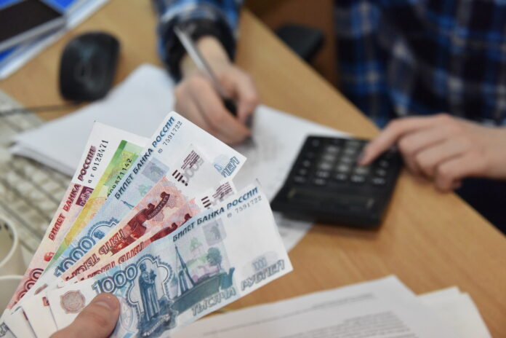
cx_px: 253
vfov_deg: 14.9
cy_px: 169
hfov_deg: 22.1
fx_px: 1293
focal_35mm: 92
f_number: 5.6
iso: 8000
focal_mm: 92
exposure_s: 1/500
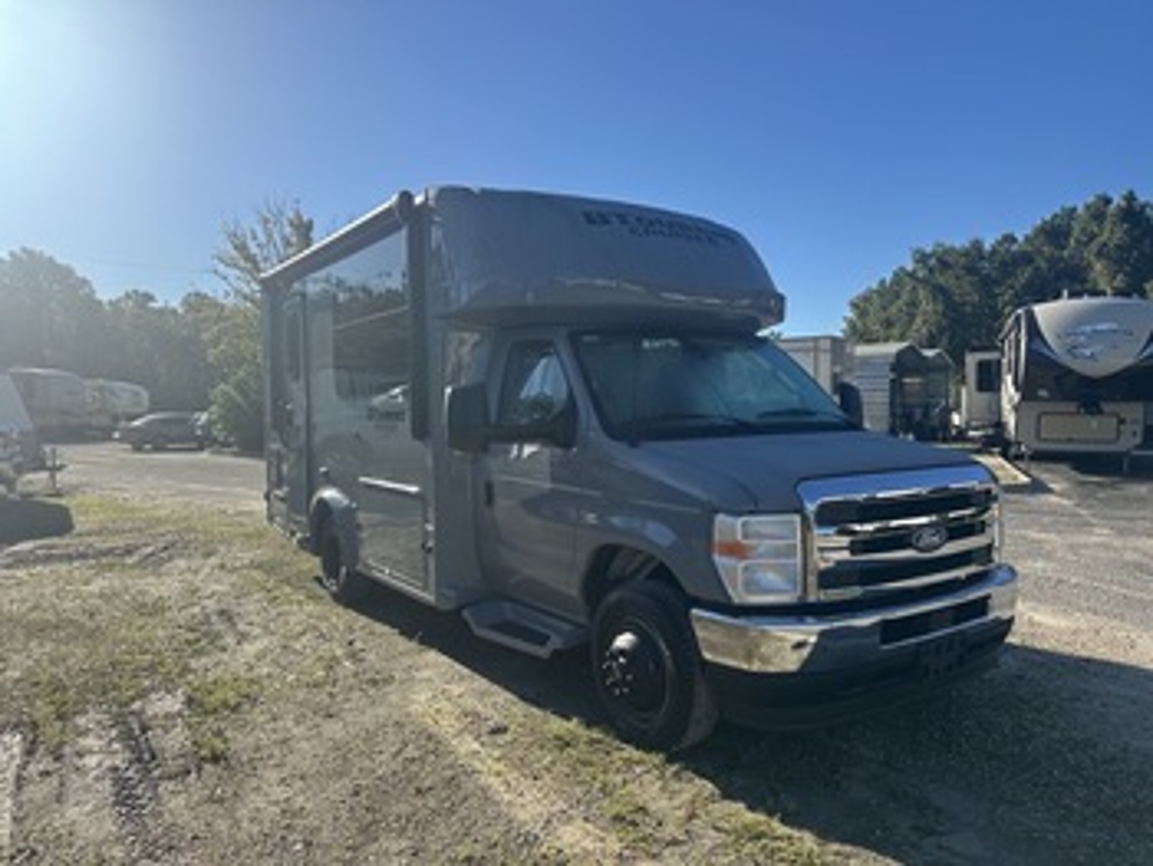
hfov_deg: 71.6
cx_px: 576
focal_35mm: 24
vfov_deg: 56.9
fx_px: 800
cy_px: 433
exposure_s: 1/3472
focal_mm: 6.86
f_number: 1.78
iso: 80
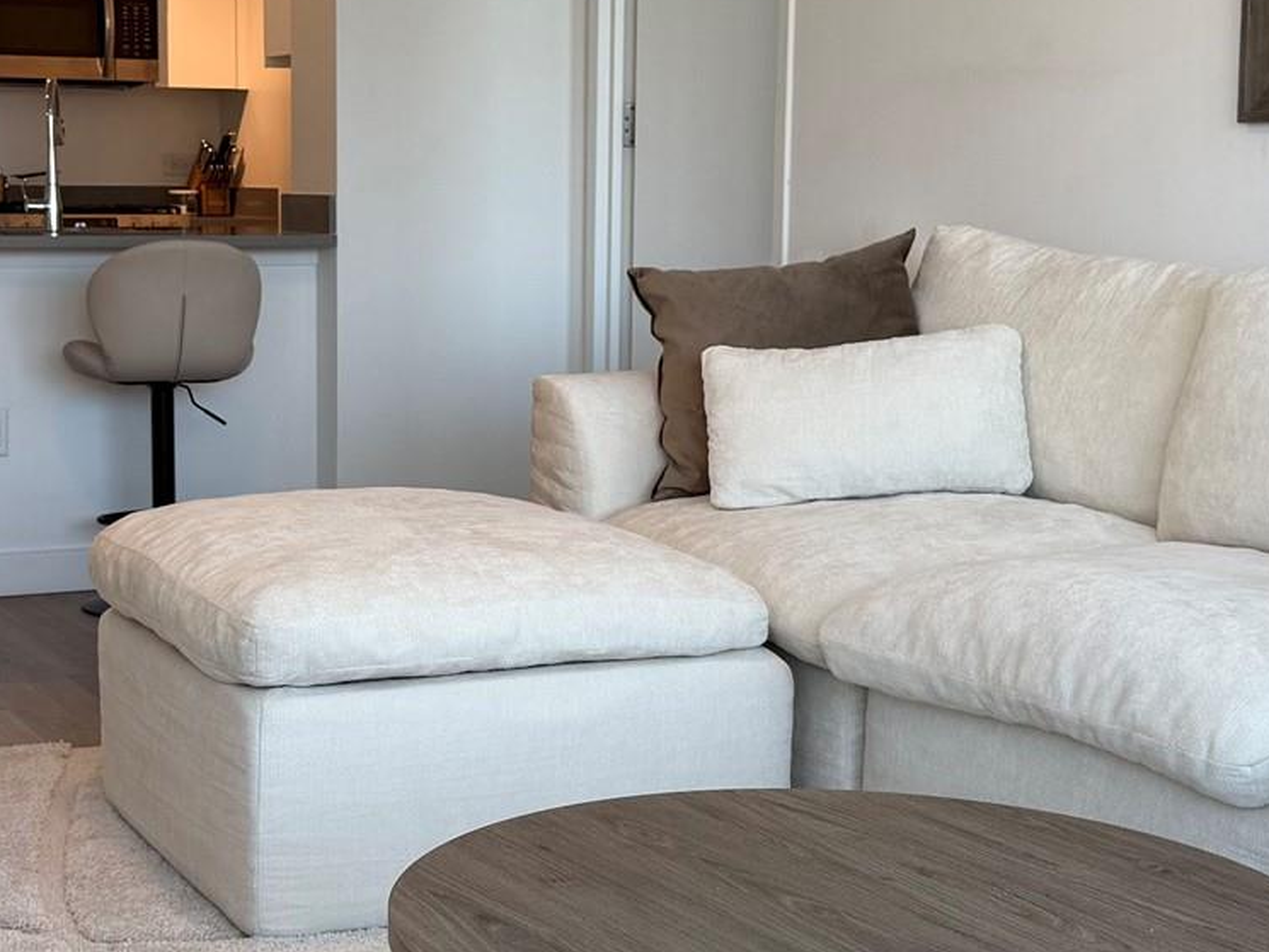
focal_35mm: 66
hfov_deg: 29.3
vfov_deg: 22.3
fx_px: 2420
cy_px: 465
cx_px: 474
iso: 50
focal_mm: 6.76
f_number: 1.78
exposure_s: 1/146
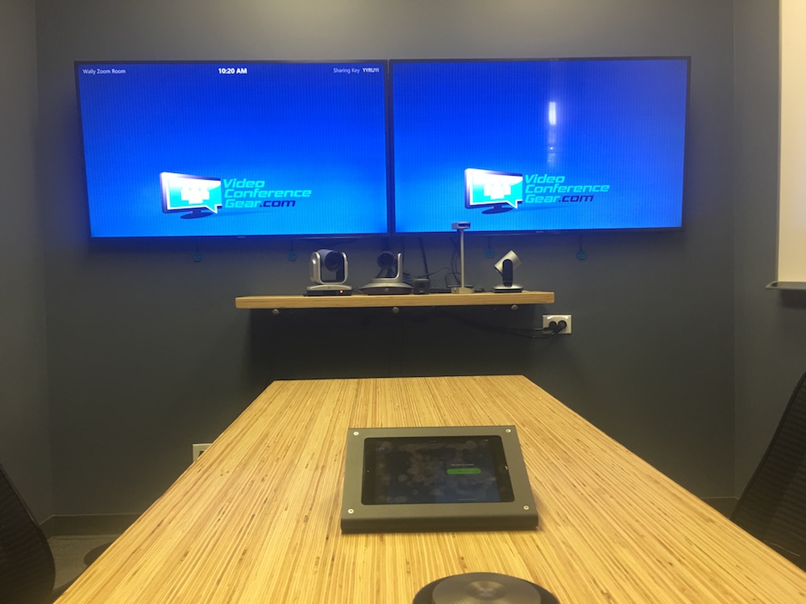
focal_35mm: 29
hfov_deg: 61.7
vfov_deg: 48.2
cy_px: 302
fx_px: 675
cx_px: 403
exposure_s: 1/15
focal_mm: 4.15
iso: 32
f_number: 2.2
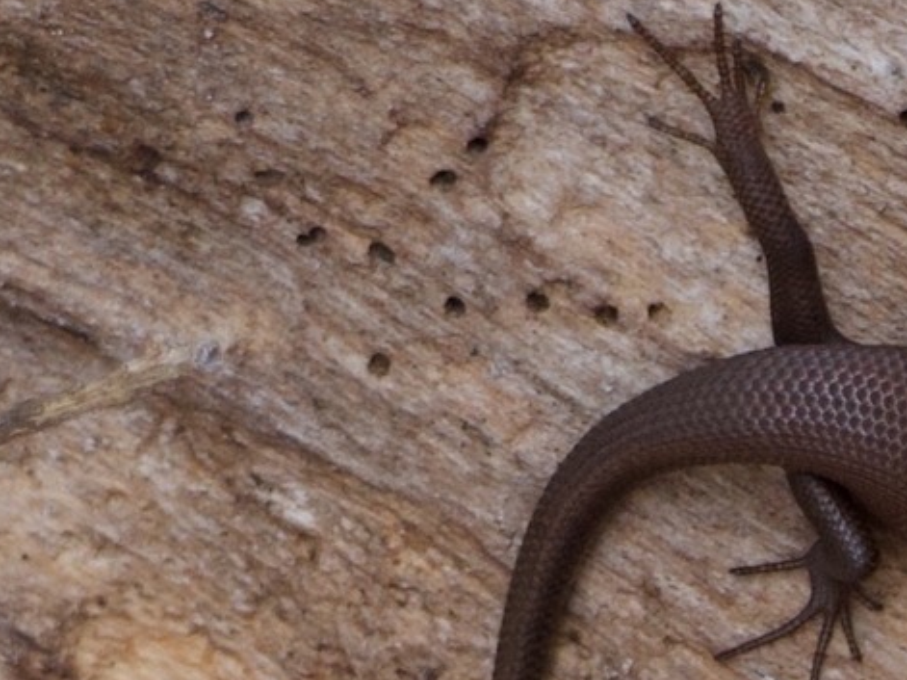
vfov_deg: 1.4
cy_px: 751
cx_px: 953
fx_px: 28422
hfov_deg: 1.8
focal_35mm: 1085
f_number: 5.6
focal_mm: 224
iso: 400
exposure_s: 1/200
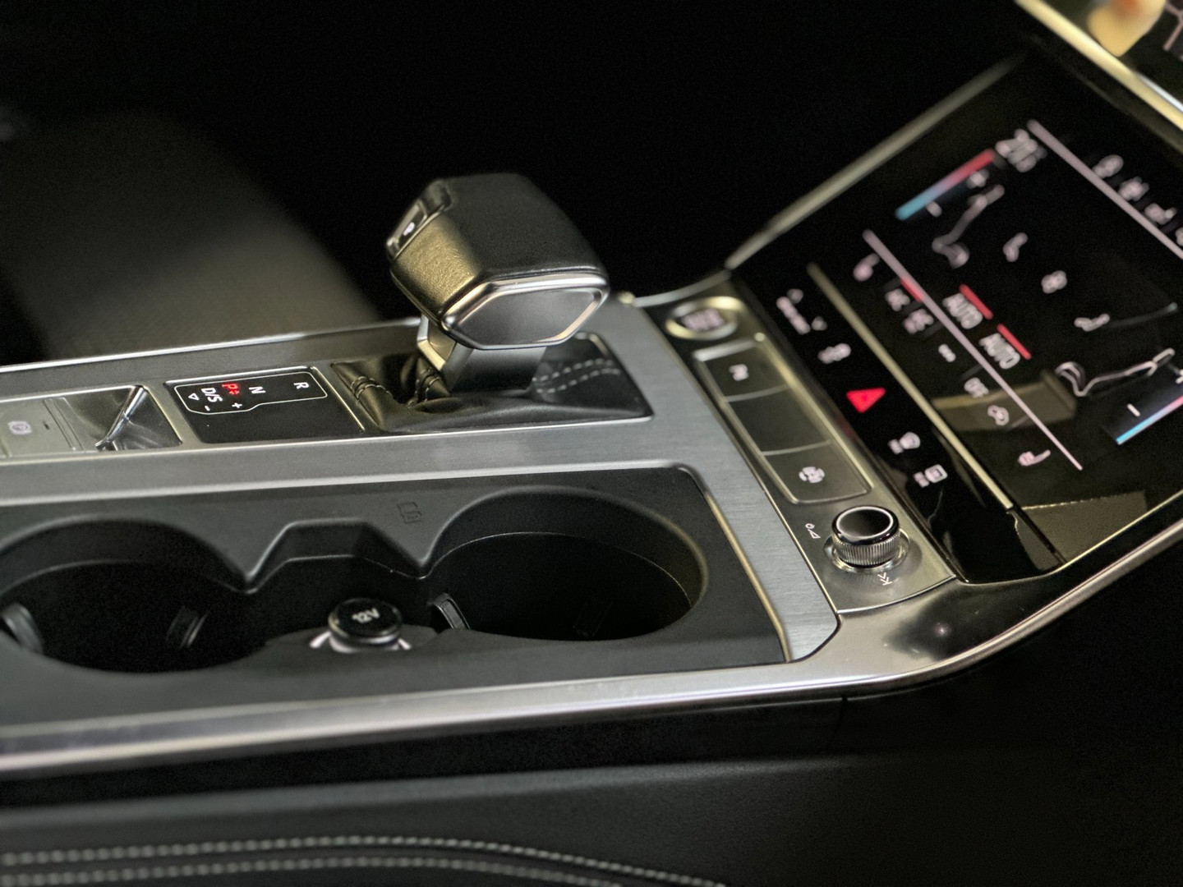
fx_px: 2631
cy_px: 444
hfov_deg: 25.3
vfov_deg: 19.1
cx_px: 592
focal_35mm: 77
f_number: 2.8
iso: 1000
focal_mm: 9
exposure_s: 1/14
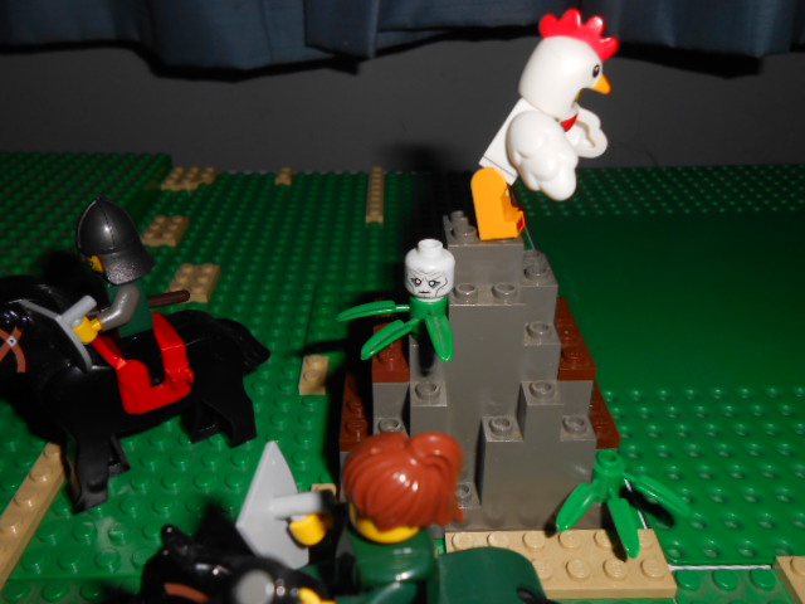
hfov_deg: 60.0
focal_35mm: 30
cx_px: 402
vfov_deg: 46.8
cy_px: 302
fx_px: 698
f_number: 11.9
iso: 80
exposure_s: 1/25
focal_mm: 5.3
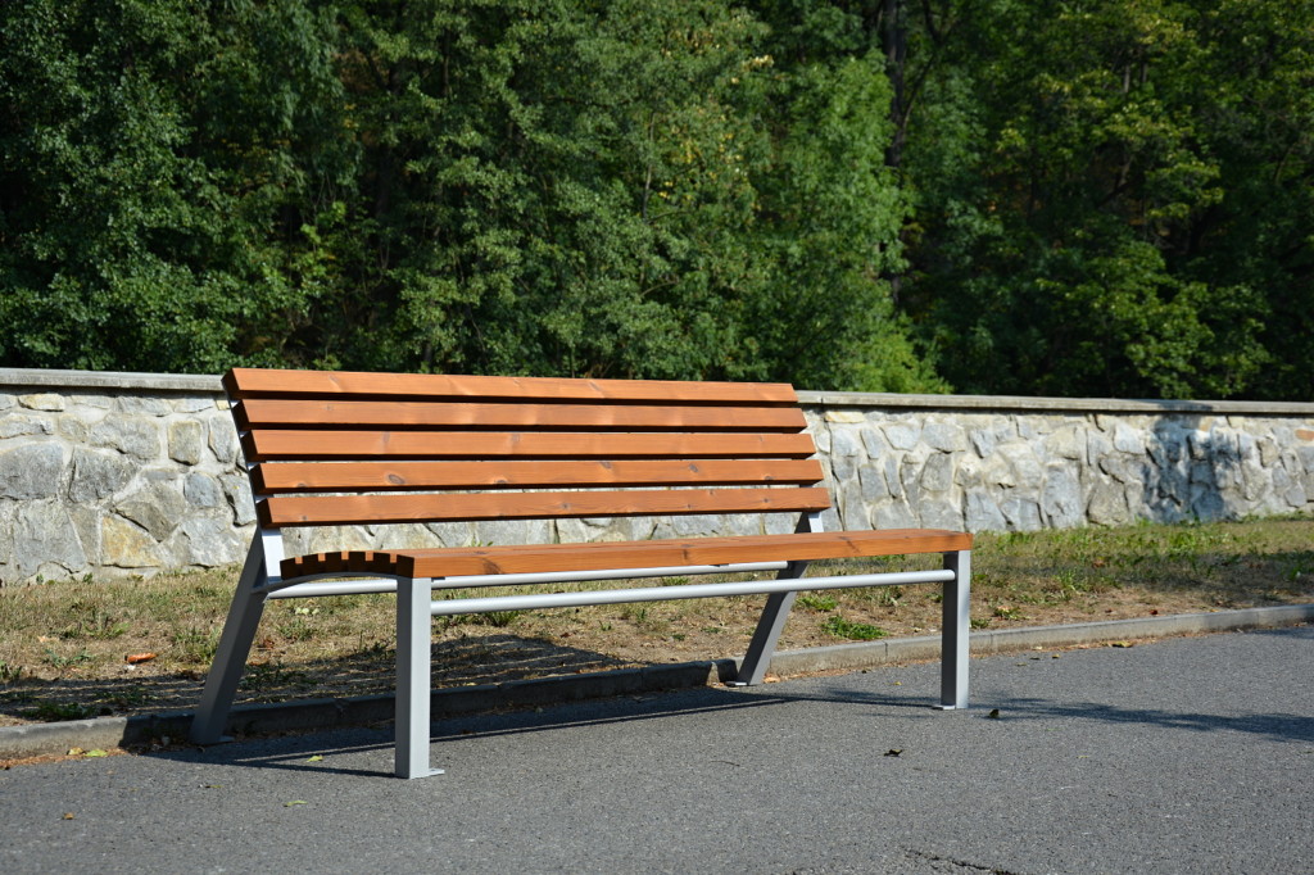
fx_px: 2299
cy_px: 438
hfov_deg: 31.9
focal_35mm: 63
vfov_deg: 21.6
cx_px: 657
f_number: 5.6
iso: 100
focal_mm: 42
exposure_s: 1/400
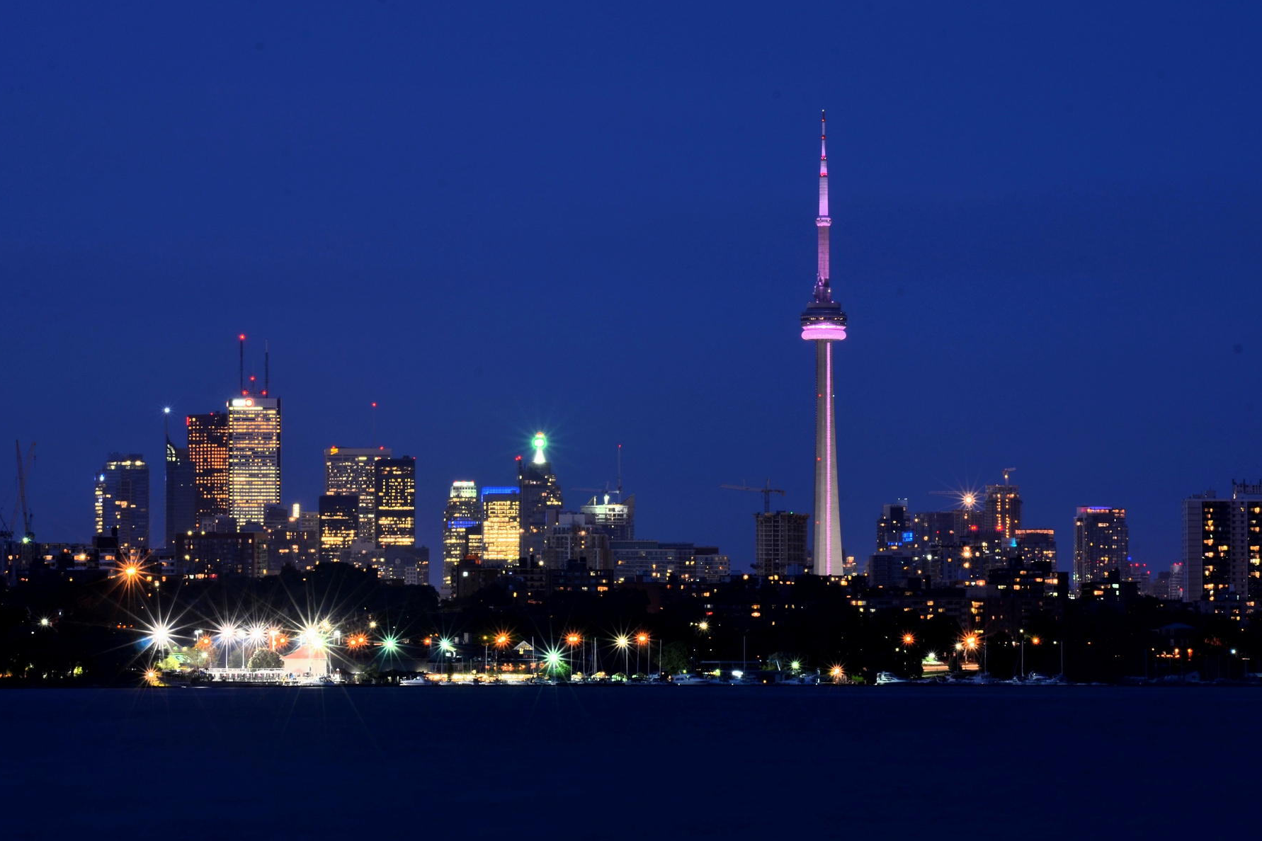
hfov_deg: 10.3
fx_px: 7011
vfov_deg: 6.9
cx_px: 569
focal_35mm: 200
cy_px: 396
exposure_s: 30
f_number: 16
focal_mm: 116
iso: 100
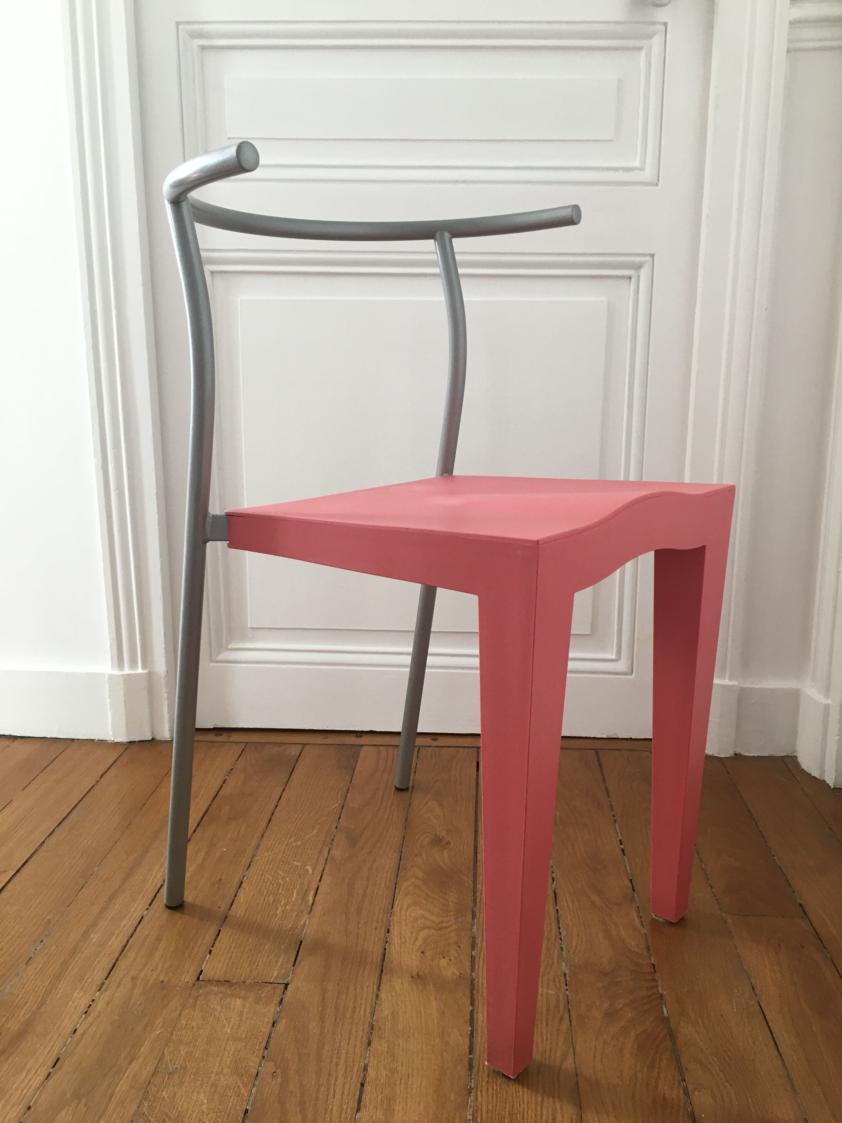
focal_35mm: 29
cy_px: 562
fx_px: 941
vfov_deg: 61.7
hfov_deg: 48.2
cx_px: 421
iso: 100
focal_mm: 4.15
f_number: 2.2
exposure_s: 1/33
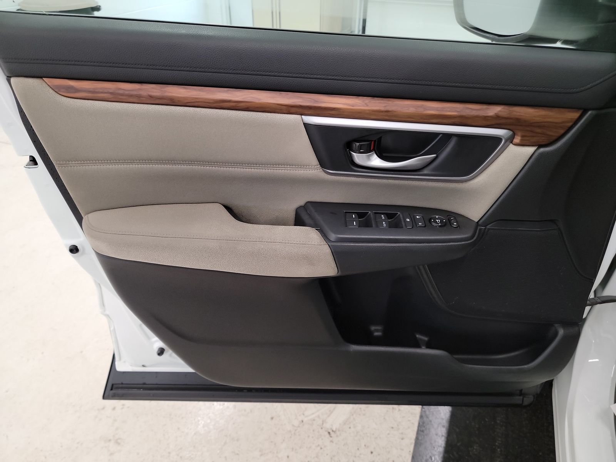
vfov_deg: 56.8
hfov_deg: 71.6
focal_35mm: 24
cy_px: 231
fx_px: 427
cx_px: 308
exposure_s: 1/59
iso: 659
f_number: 1.8
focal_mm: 6.7
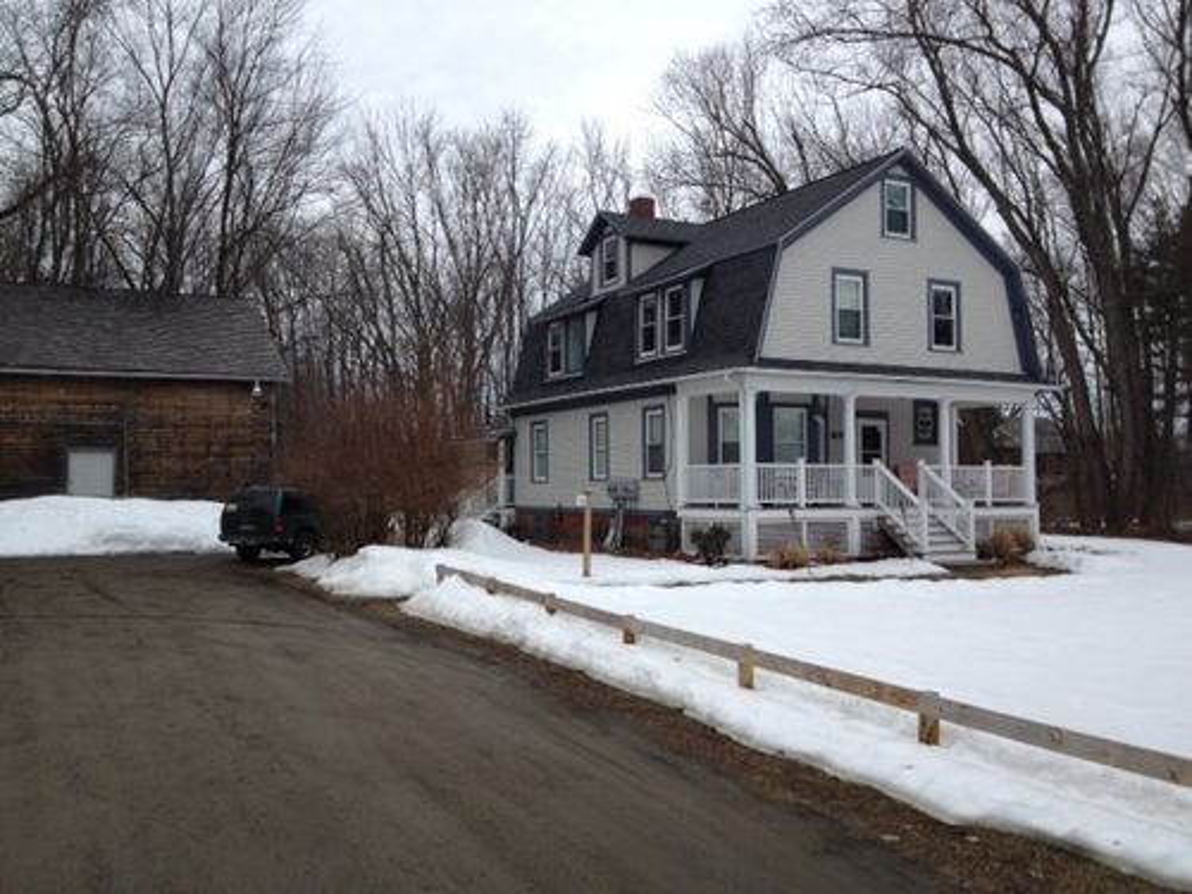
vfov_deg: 40.7
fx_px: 1205
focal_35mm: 35
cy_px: 447
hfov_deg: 52.6
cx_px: 596
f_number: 2.4
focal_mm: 4.28
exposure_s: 1/415
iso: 50
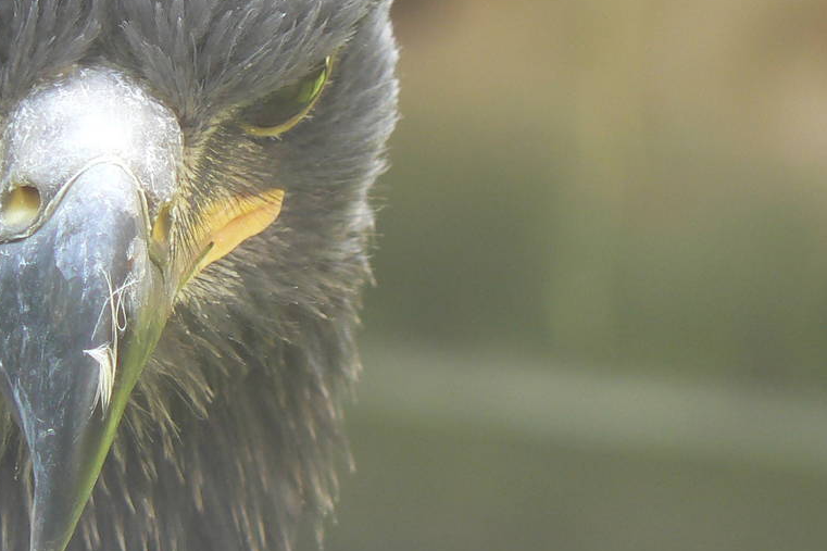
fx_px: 16329
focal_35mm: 711
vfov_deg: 1.9
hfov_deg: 2.9
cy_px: 132
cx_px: 72
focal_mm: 54.2
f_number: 3.6
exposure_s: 1/50
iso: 100
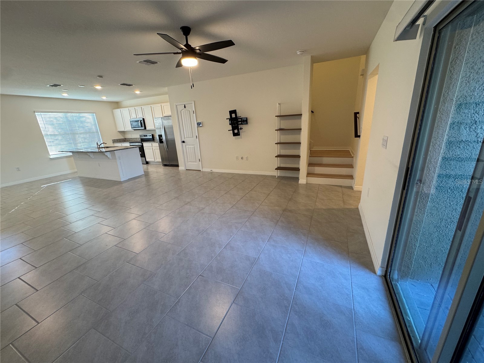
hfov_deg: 102.1
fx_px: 196
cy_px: 182
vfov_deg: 85.7
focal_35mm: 14
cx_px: 242
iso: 160
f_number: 2.2
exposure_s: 1/60
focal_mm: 2.22
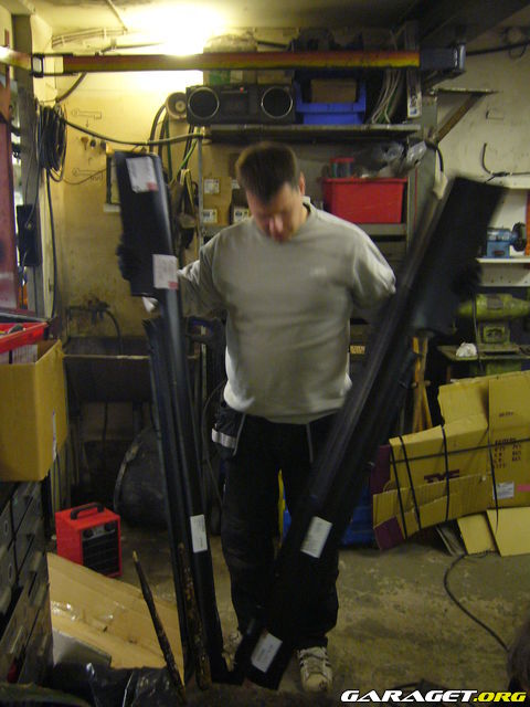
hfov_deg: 40.7
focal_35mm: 35
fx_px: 715
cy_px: 354
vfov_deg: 52.6
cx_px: 265
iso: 200
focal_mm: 5.8
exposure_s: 1/8
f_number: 2.8
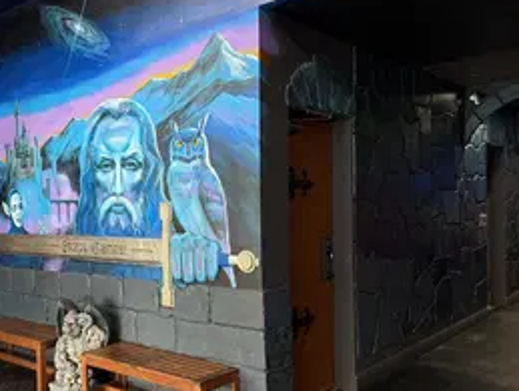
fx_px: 556
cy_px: 227
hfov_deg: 48.5
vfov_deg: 38.7
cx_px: 142
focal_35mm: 37
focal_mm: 6.76
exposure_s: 1/60
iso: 160
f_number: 1.78
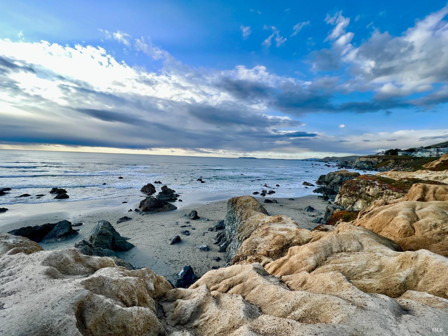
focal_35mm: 13
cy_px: 168
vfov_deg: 89.9
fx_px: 168
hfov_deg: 106.2
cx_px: 224
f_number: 1.8
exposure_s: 1/252
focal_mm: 1.57
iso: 32
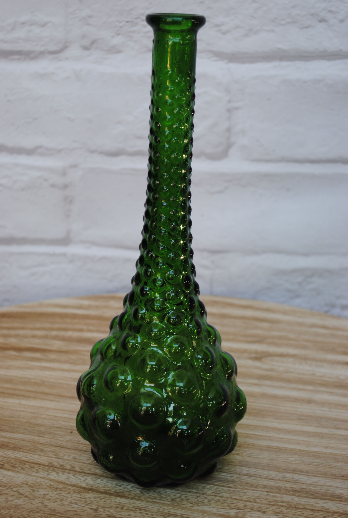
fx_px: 779
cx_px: 174
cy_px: 259
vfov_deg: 36.8
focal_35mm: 54
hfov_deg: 25.2
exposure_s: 1/30
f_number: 5
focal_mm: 36
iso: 200
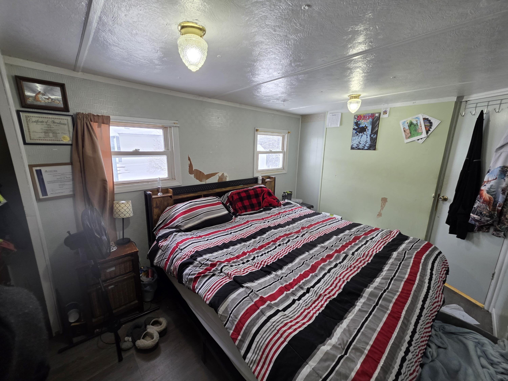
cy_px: 190
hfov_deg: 106.2
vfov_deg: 89.9
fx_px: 191
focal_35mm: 13
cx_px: 254
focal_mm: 2.2
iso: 200
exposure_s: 1/120
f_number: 1.9
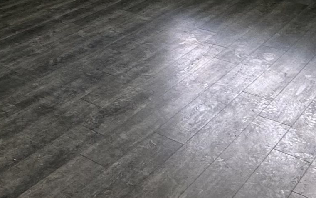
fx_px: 517
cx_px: 84
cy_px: -118
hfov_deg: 33.4
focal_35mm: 60
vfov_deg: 18.6
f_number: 2.2
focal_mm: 2.22
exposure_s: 1/99
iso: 160
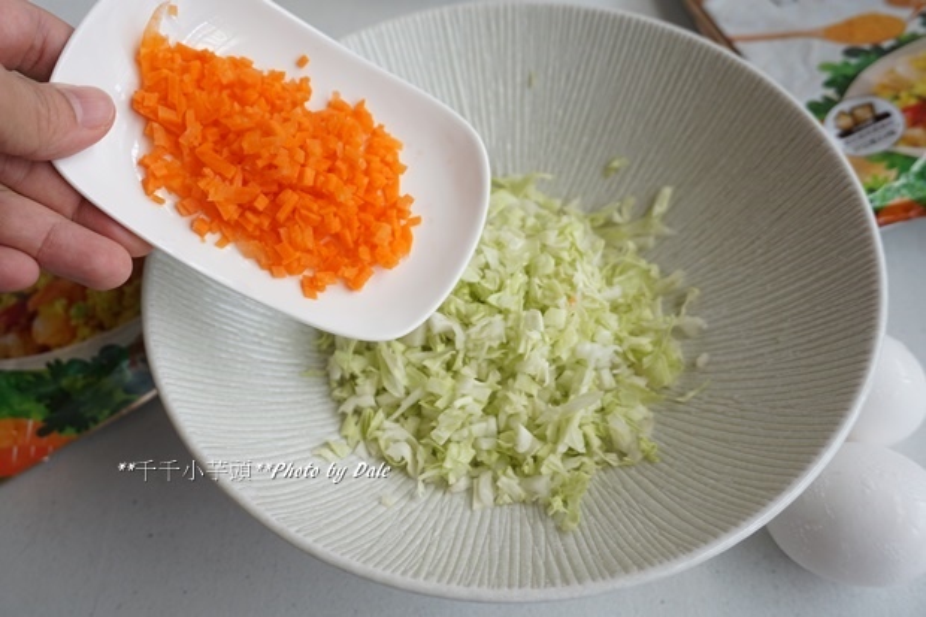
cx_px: 463
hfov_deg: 53.1
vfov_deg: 36.9
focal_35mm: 36
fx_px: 926
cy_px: 308
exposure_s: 1/60
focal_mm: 24
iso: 320
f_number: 4.5
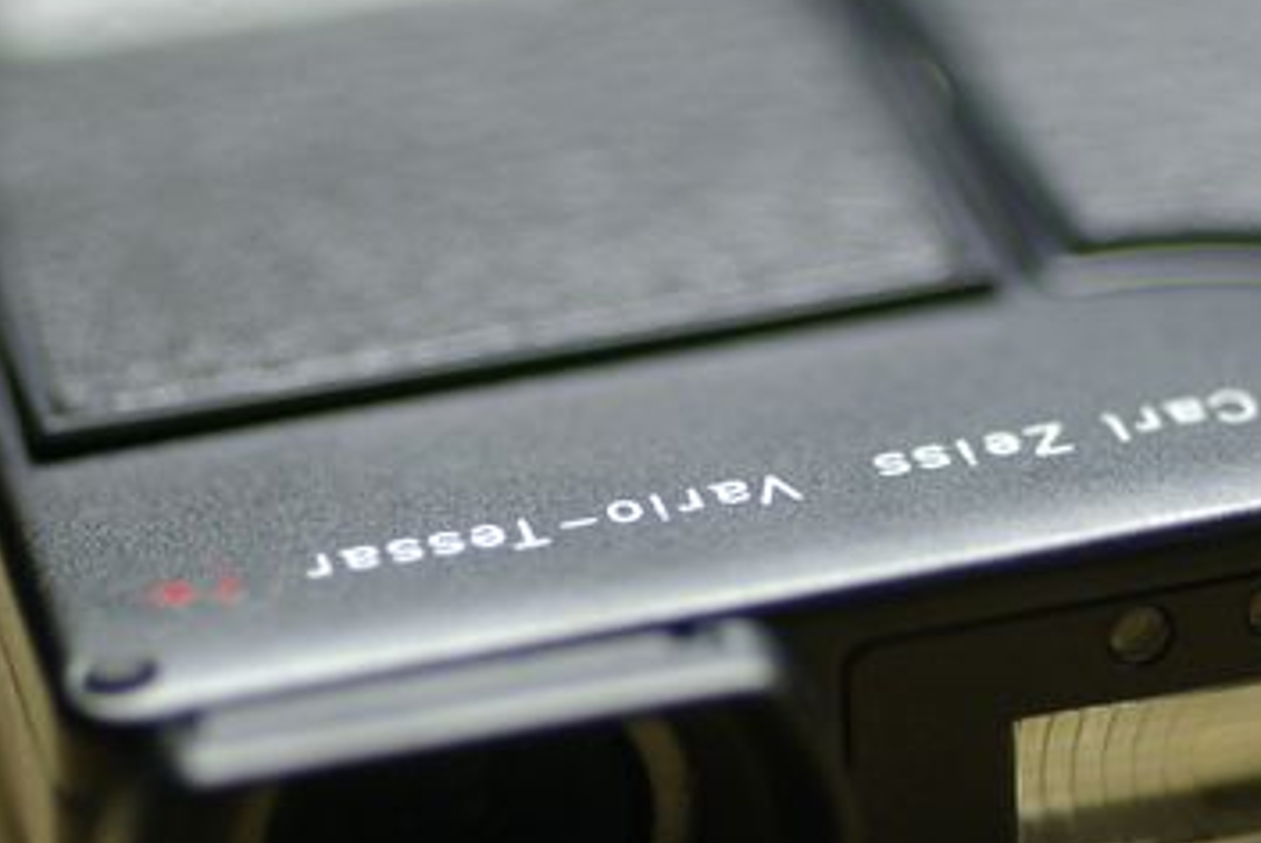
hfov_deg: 14.0
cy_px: 504
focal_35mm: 146
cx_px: 850
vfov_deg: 9.4
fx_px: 5123
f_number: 2
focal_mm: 43
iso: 400
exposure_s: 1/30
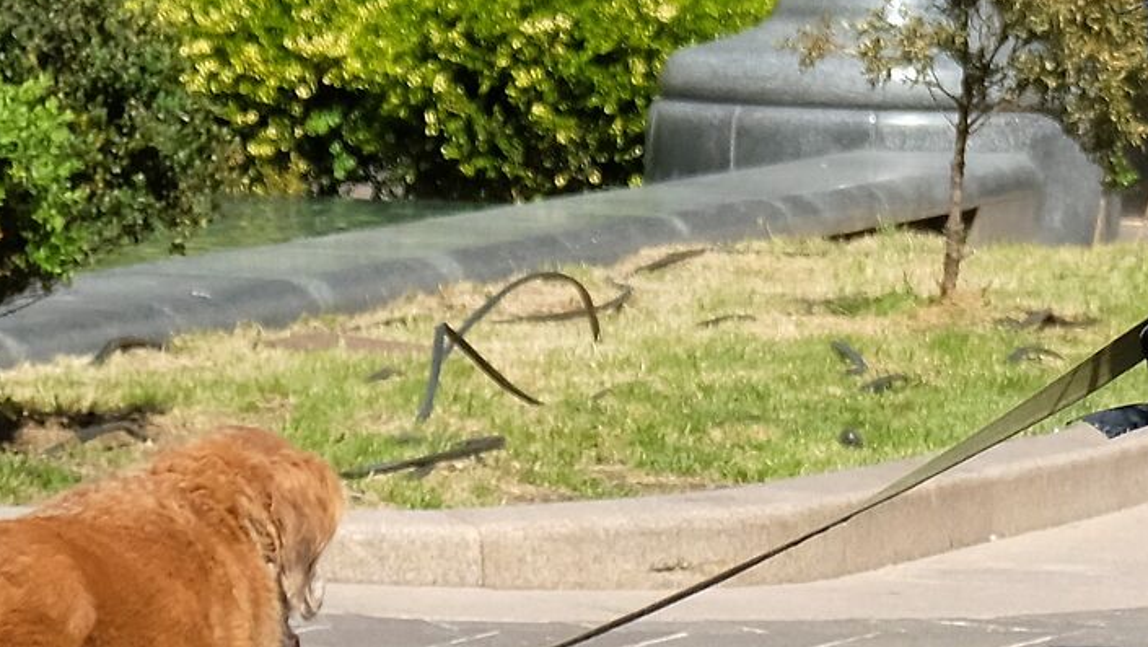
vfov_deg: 4.9
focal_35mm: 246
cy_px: 60
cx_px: 954
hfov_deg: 8.7
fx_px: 7490
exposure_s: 1/5000
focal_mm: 46.3
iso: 800
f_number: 4
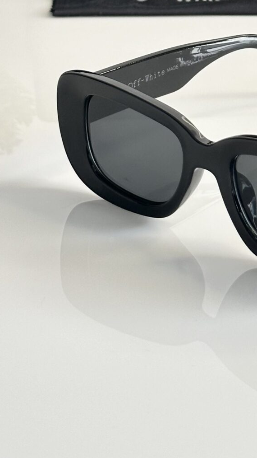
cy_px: -38
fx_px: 1600
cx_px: 250
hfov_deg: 9.1
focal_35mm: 132
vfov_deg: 15.8
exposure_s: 1/63
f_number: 1.78
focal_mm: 6.86
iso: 80
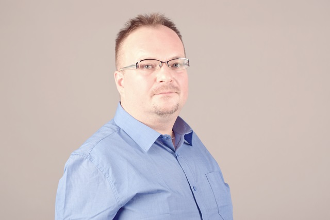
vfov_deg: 13.0
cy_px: 110
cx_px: 165
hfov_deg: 19.5
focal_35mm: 105
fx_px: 963
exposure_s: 1/125
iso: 100
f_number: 8
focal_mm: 70
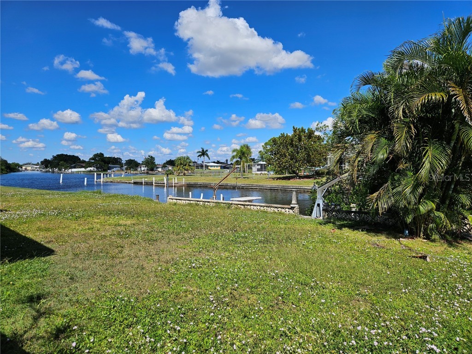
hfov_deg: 73.9
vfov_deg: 58.9
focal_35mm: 23
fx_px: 314
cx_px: 236
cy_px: 177
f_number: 1.8
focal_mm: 5.4
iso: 25
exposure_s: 1/3474
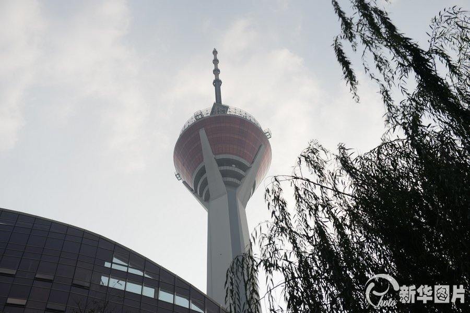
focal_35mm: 52
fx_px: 679
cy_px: 156
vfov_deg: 26.0
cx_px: 235
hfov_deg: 38.2
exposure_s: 1/1250
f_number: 4.5
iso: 100
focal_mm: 52
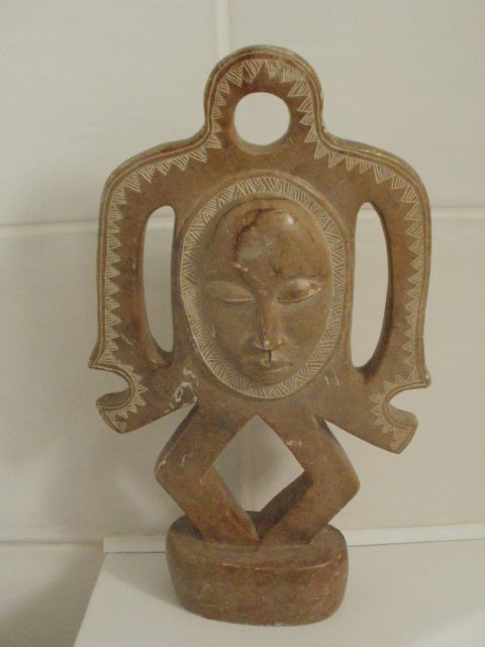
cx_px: 242
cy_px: 324
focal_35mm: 44
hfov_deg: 32.9
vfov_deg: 42.9
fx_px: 822
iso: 800
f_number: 4
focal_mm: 7.7
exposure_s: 1/80
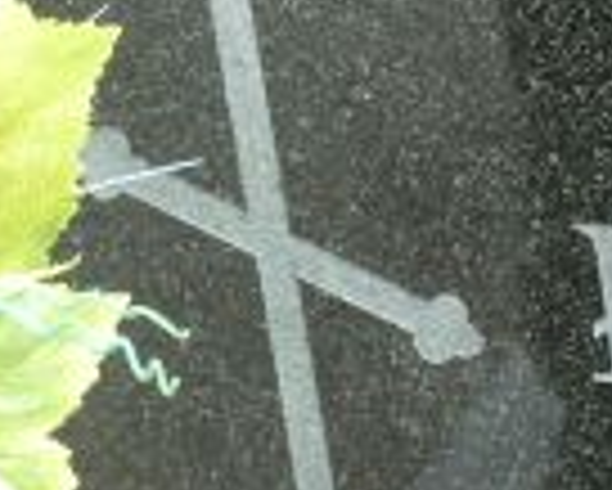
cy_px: 180
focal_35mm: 239
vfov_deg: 6.5
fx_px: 4332
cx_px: 1282
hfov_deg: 7.7
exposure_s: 1/40
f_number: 3.8
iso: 80
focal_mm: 8.5
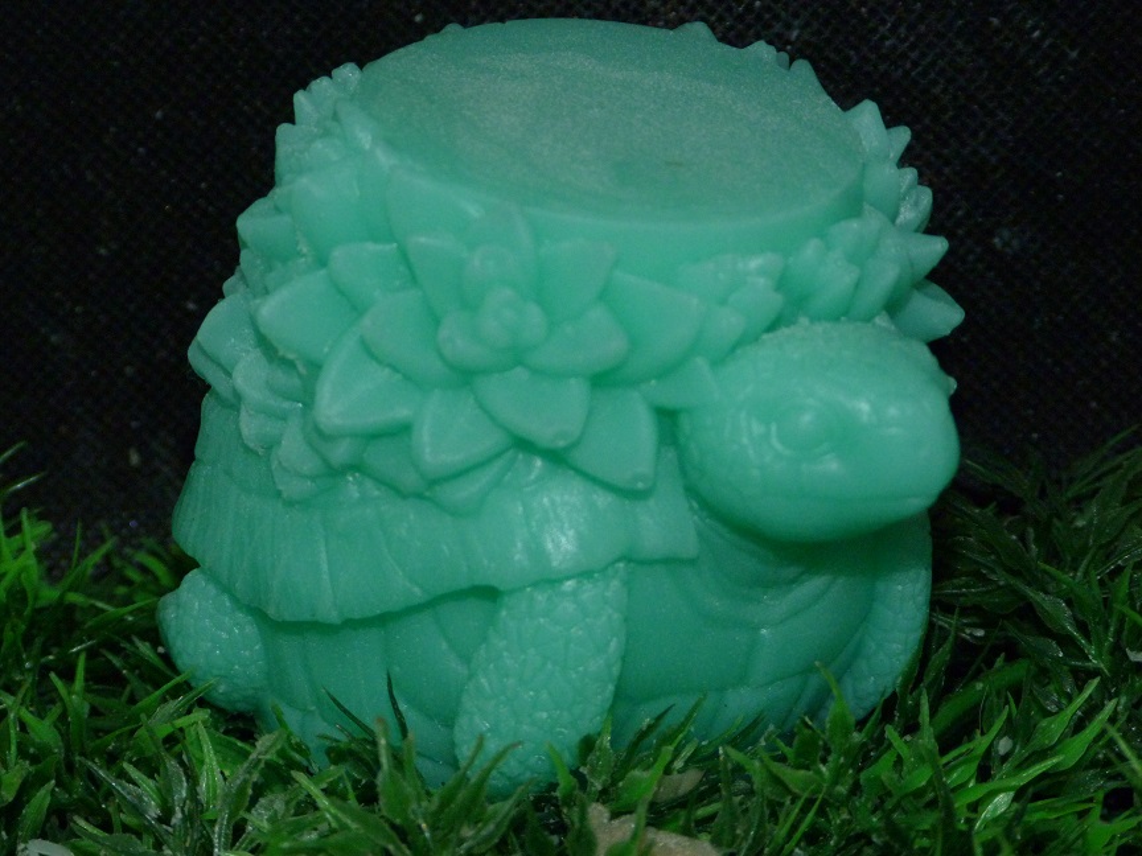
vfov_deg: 9.6
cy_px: 428
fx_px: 5114
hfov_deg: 12.7
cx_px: 571
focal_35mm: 155
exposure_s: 1/60
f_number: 3.7
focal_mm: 27.9
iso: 320
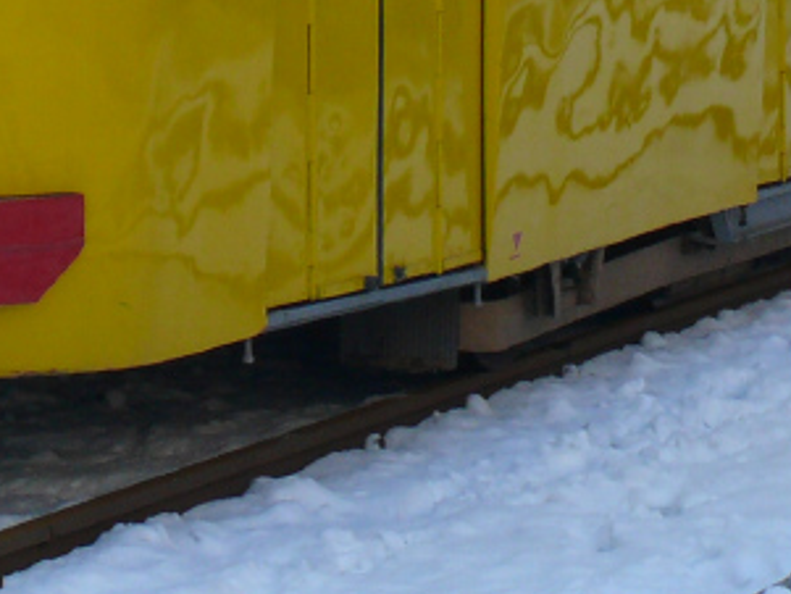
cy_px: -548
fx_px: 5235
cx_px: 286
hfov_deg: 8.6
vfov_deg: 6.3
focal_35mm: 229
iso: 100
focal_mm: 11.2
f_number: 4.5
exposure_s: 1/200
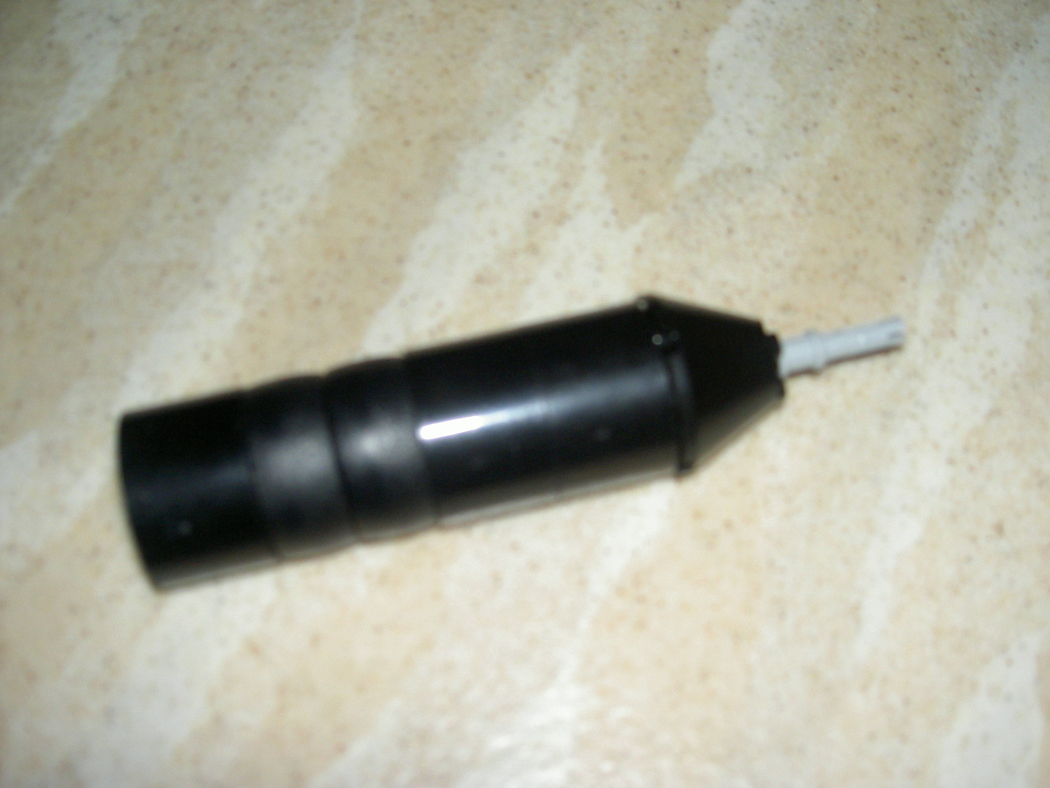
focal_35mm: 39
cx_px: 525
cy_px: 394
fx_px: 1183
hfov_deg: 47.9
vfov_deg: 36.8
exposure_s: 1/59.5
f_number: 2.8
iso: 100
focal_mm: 8
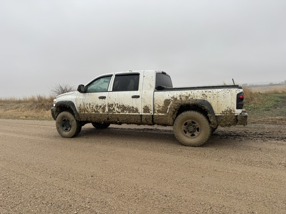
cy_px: 107
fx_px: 198
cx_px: 143
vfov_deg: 56.8
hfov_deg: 71.6
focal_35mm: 24
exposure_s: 1/567
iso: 80
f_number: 1.78
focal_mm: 6.76
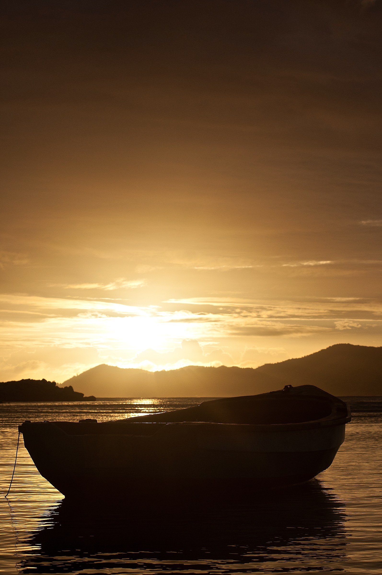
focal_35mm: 105
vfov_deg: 19.5
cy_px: 288
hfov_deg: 13.0
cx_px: 191
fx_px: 1675
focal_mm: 70
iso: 200
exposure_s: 1/1600
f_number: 10
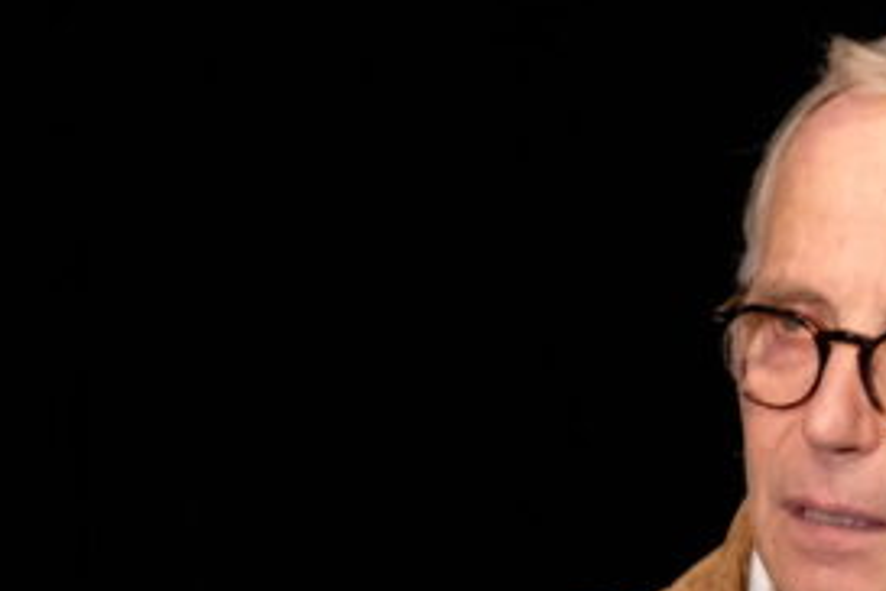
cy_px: 796
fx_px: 19835
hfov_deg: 2.6
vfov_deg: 1.7
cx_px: 763
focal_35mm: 806
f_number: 5
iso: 2500
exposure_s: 1/60
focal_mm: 159
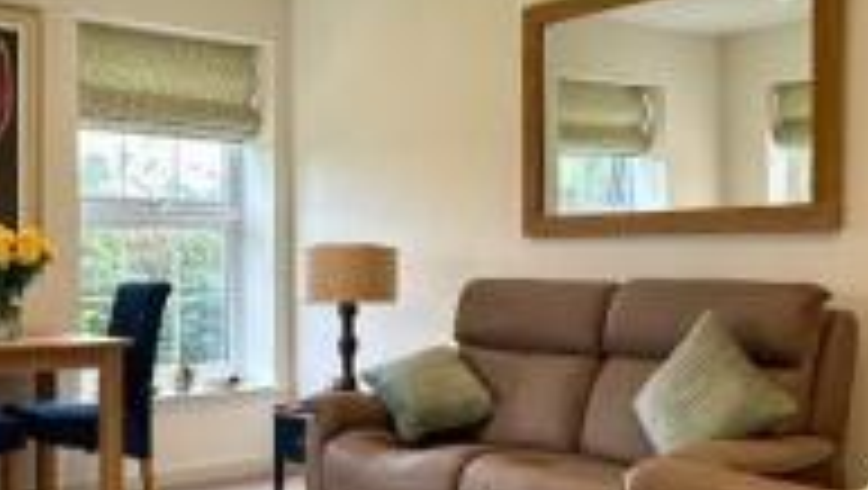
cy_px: 285
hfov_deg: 43.6
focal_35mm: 46
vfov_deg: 26.0
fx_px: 1060
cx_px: 259
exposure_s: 1/100
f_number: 2.2
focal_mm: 2.22
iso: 160
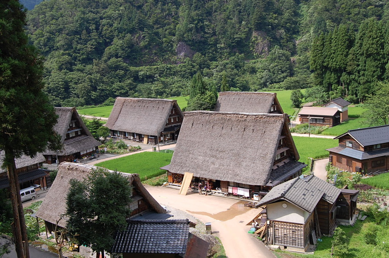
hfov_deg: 49.6
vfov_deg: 34.1
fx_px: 421
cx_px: 194
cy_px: 129
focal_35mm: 39
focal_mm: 26
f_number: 8
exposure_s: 1/250
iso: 200
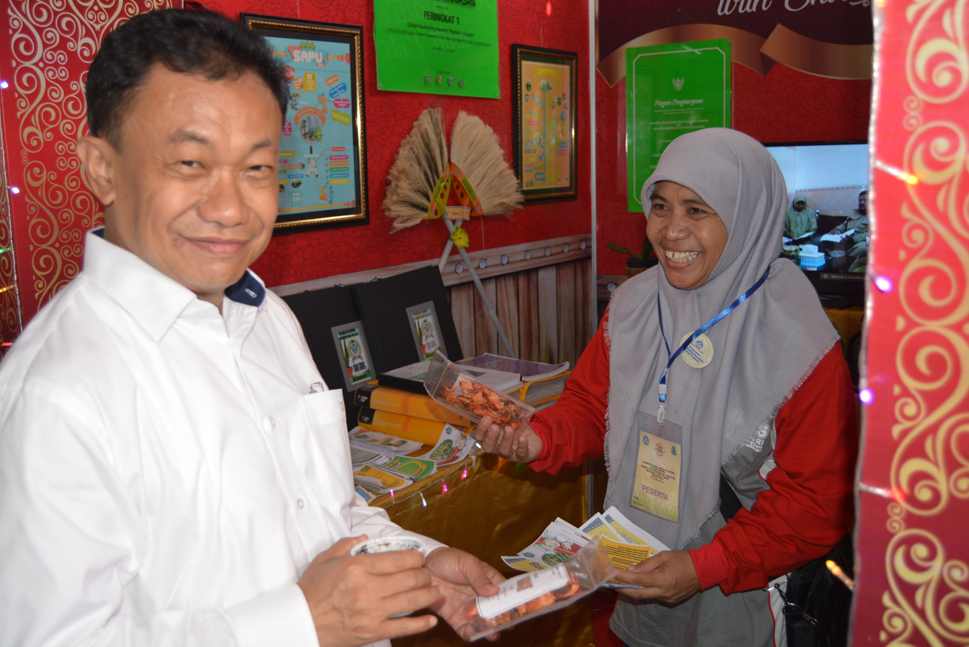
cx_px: 484
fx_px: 888
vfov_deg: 40.0
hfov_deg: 57.2
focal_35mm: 33
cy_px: 324
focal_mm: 22
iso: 400
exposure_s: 1/125
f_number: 3.5
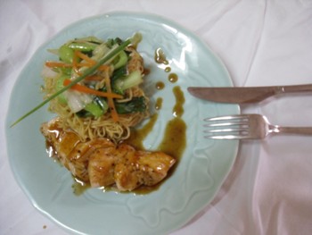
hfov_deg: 52.6
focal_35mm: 35
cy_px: 118
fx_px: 316
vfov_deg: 40.7
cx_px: 156
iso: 400
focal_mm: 6.3
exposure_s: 1/12
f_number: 3
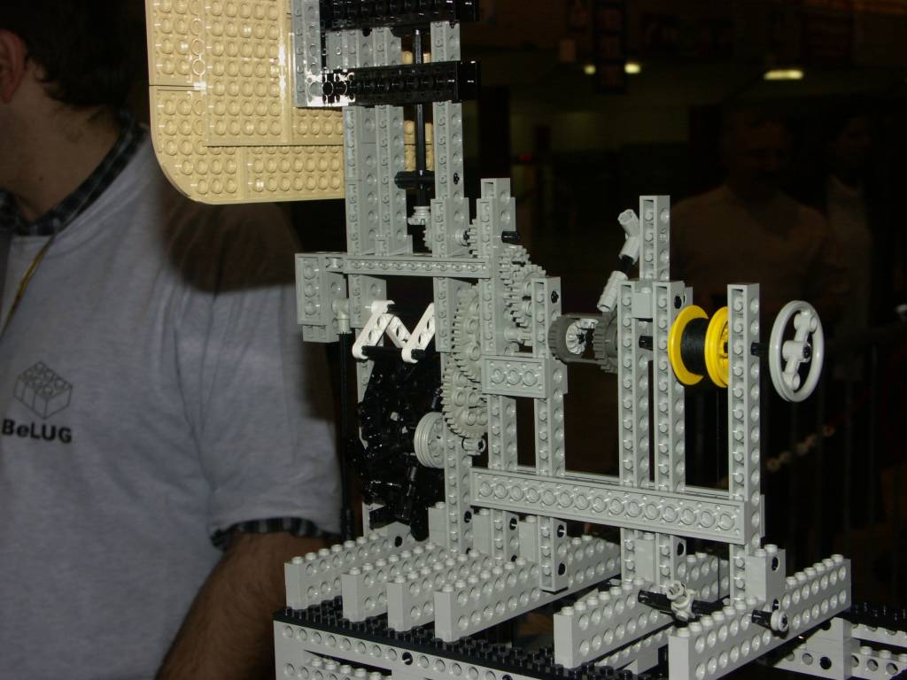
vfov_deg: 23.3
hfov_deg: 30.7
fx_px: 1651
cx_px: 454
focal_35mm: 63
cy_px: 340
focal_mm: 16.18
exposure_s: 1/60
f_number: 5.6
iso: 200
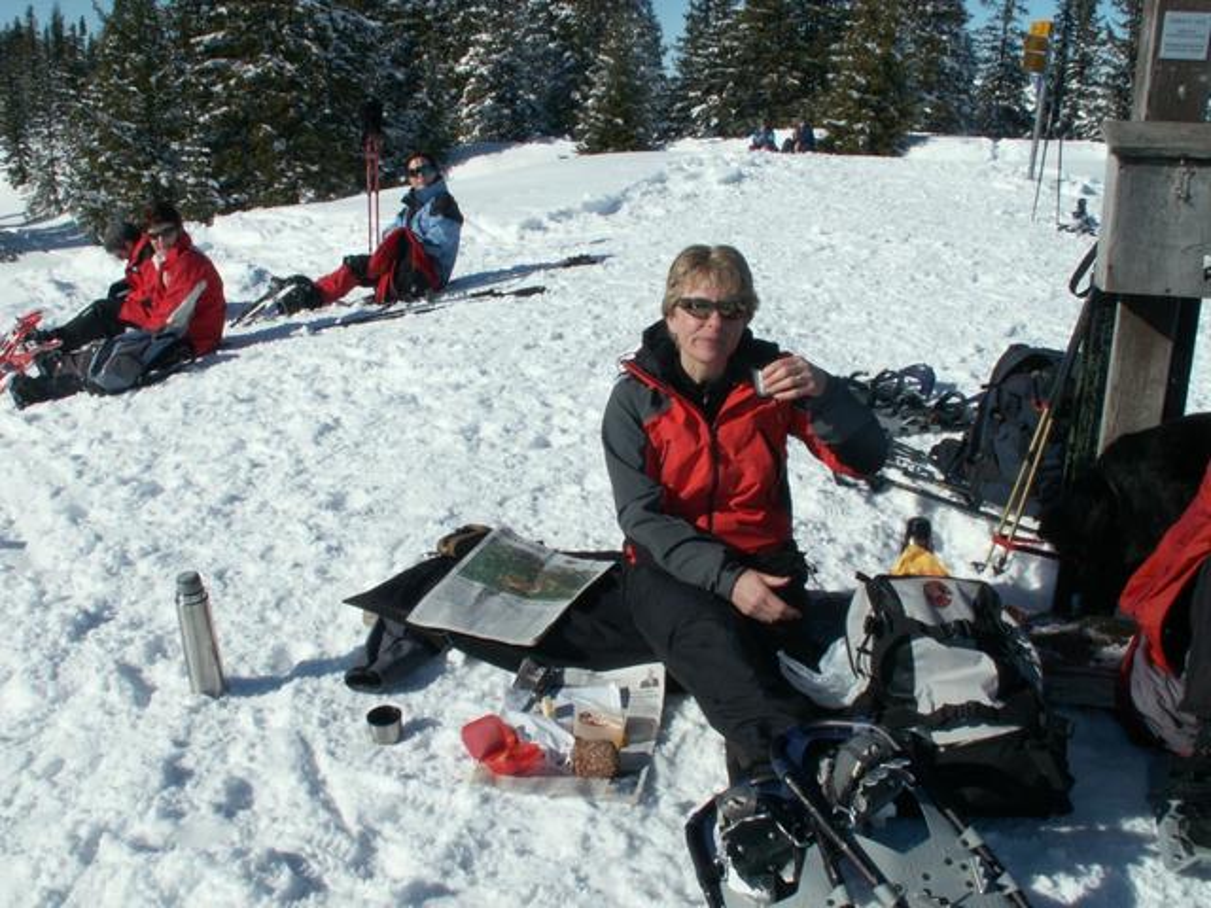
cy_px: 454
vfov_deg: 40.7
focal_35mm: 35
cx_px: 606
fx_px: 1224
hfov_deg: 52.6
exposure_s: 1/400
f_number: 8
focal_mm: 5.86
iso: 50
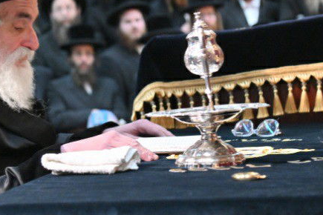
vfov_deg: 9.3
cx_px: 73
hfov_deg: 14.0
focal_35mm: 146
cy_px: -1
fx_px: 1310
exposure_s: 1/160
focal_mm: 62
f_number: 4
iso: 1600
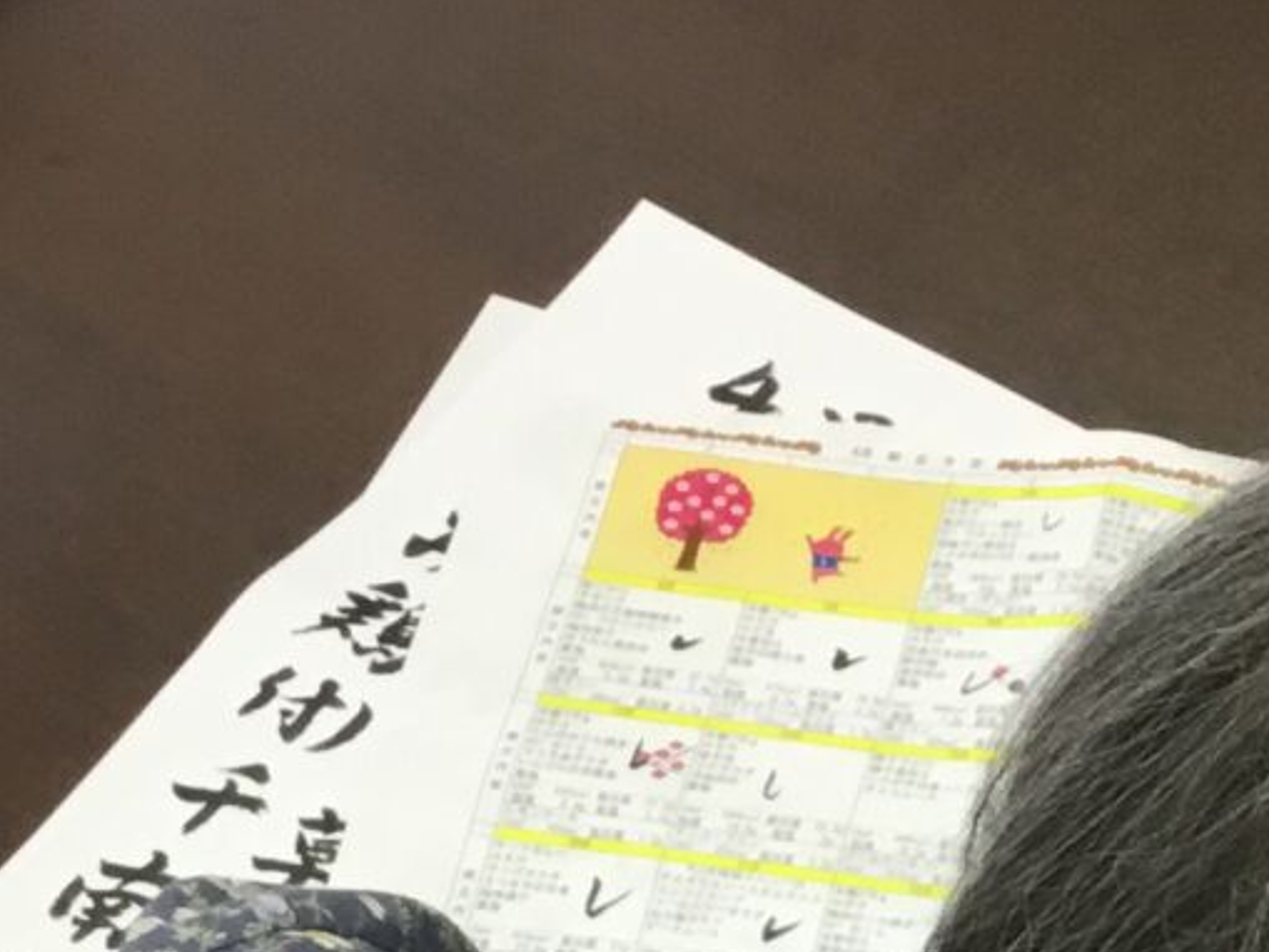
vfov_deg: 11.9
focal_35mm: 117
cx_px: 1436
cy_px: 1568
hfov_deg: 16.3
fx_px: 4290
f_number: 2.4
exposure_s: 1/30
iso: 32
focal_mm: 3.3
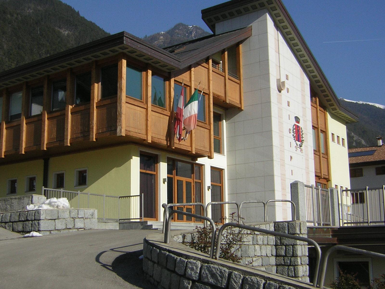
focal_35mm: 47
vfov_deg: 30.9
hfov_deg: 40.4
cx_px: 192
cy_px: 144
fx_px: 523
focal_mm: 6.1
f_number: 5.8
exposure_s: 1/450
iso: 50
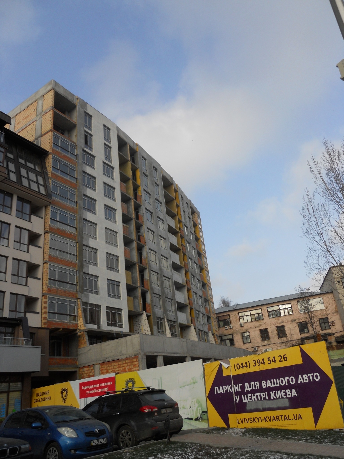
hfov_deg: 49.7
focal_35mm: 28
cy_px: 230
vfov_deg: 63.4
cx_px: 172
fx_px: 371
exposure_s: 1/1000
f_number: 2.7
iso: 80
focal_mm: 5
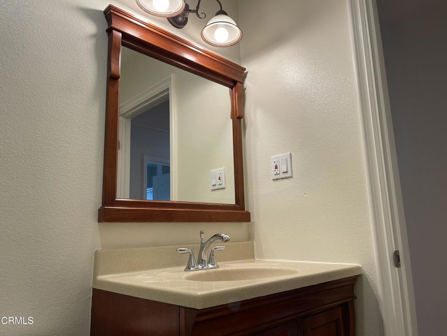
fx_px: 336
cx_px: 224
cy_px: 168
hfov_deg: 67.3
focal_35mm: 26
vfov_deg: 53.1
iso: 64
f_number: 1.6
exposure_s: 1/120
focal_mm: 5.1
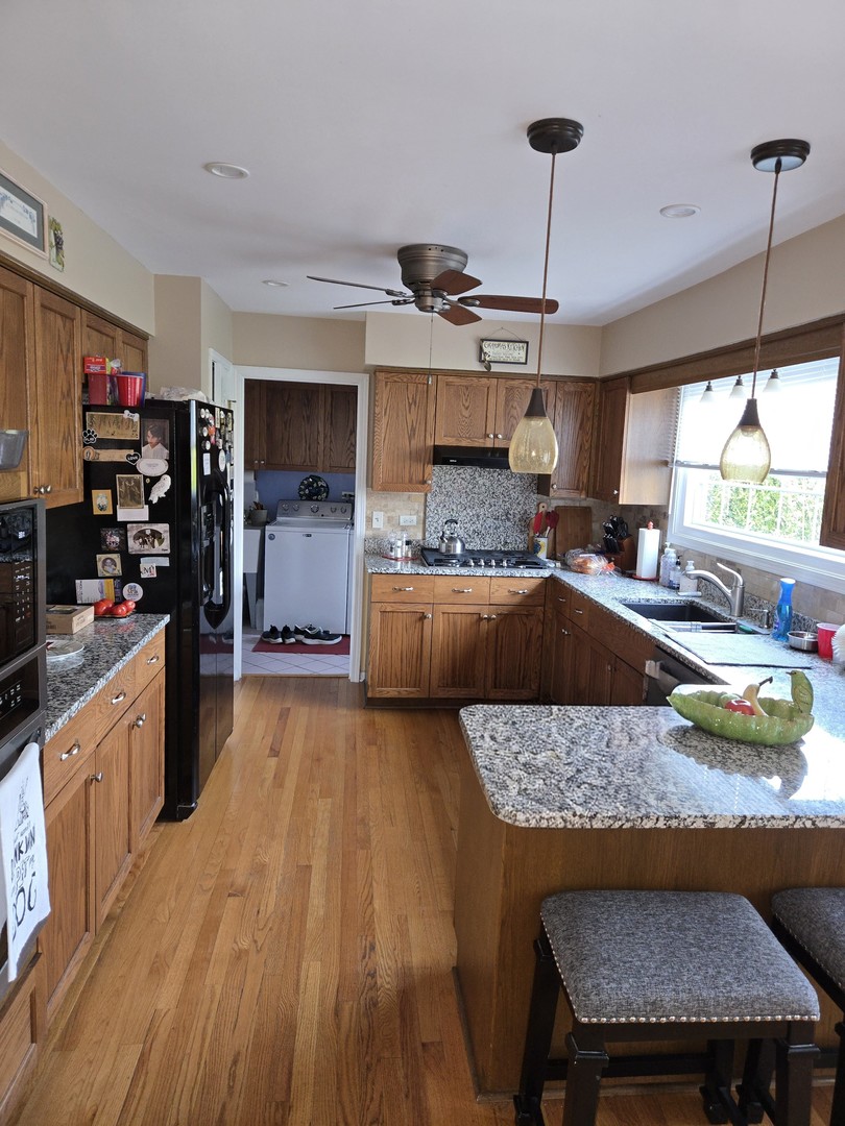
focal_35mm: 23
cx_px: 422
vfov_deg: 73.9
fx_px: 749
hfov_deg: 58.9
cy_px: 563
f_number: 1.8
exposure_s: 1/24
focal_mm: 5.4
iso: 100
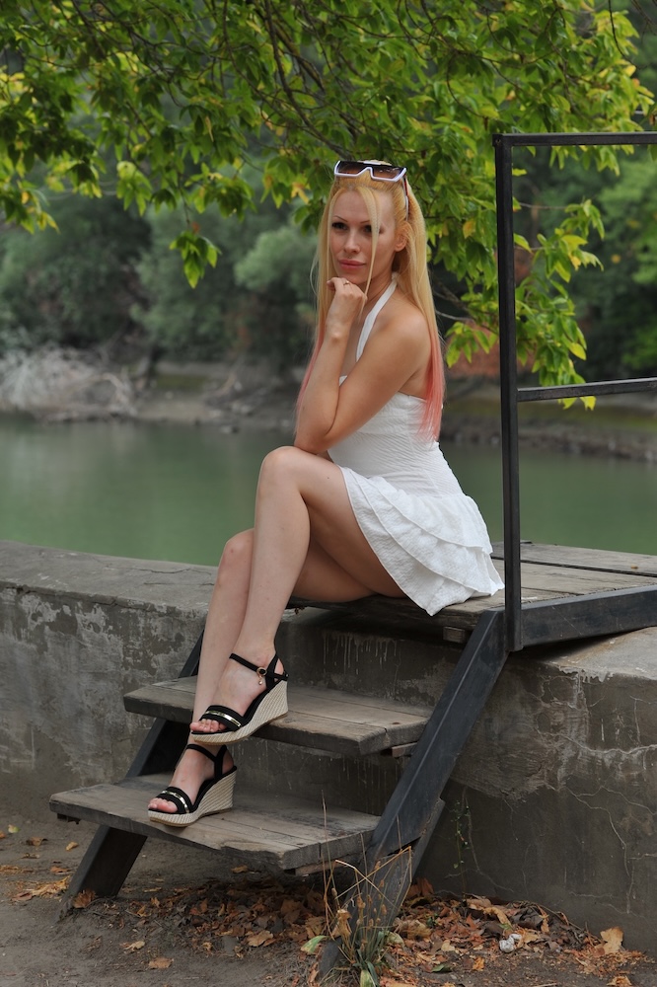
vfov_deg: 19.5
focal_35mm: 105
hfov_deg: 13.0
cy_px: 494
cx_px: 328
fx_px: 2876
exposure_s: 1/320
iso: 200
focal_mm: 105
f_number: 6.3
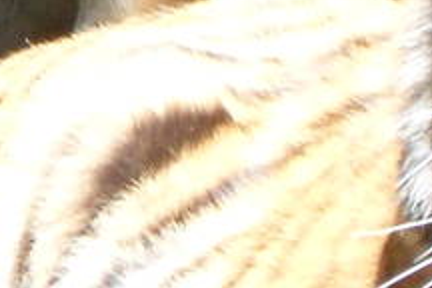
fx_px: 24994
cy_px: -224
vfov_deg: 0.7
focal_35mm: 2083
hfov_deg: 1.0
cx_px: -386
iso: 80
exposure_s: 1/60
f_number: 5.9
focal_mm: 46.8
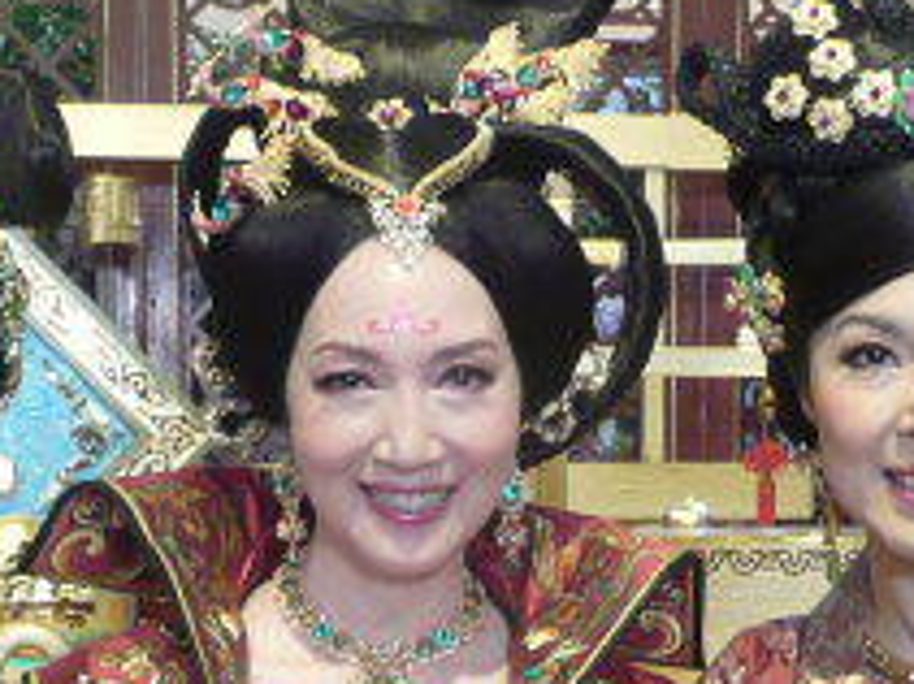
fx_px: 2586
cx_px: 485
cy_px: 751
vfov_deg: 14.7
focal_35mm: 98
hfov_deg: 20.0
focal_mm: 4.9
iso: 200
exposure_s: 1/20
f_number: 3.4
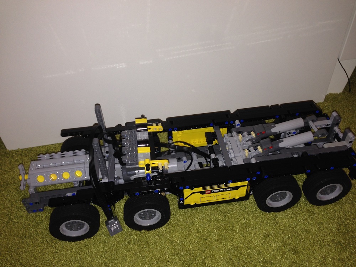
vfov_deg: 42.9
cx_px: 178
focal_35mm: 33
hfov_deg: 55.4
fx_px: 339
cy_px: 134
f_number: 2.4
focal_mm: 4.12
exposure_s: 1/23
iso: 50
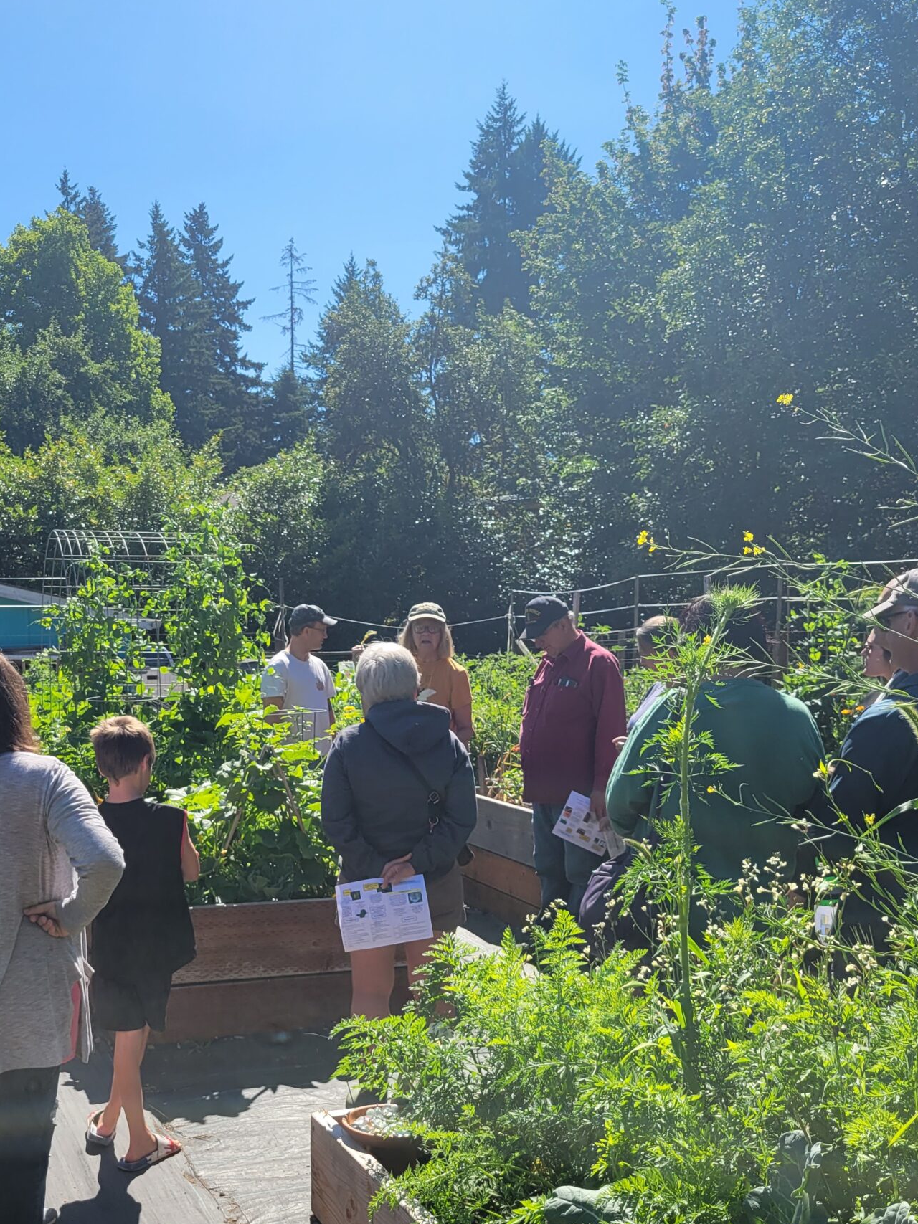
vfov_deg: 47.4
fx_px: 1379
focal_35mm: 39
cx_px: 377
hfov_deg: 36.7
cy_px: 774
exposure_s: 1/1946
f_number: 1.8
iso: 40
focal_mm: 5.4
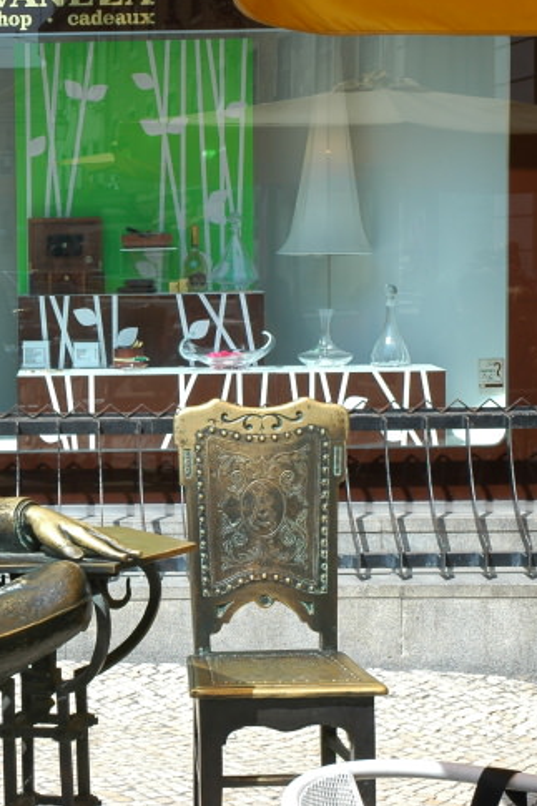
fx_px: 2105
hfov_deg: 14.4
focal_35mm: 94
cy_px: 366
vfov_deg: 21.7
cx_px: 40
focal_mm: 38
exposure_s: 1/200
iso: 200
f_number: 10
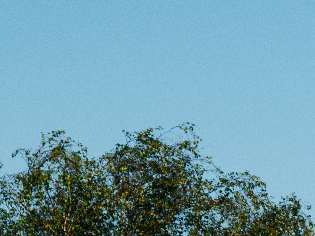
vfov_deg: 3.2
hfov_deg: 4.3
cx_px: 499
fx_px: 4150
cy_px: 527
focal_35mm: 456
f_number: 3.5
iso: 500
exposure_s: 1/8000
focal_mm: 63
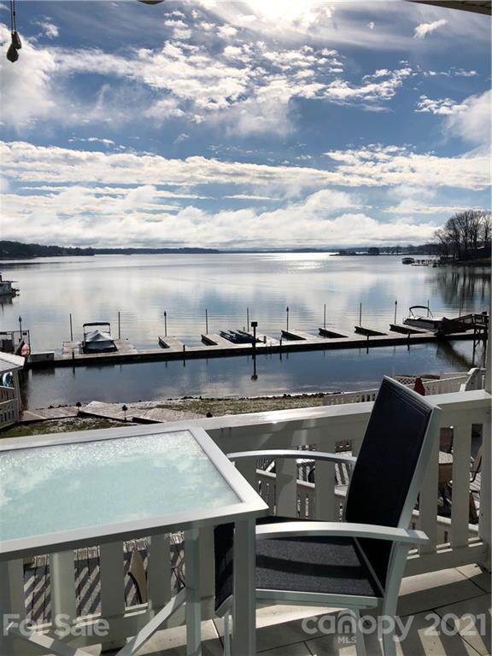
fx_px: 531
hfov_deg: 49.7
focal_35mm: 28
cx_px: 246
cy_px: 328
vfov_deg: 63.4
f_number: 1.8
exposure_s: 1/12048
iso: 25
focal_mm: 3.99
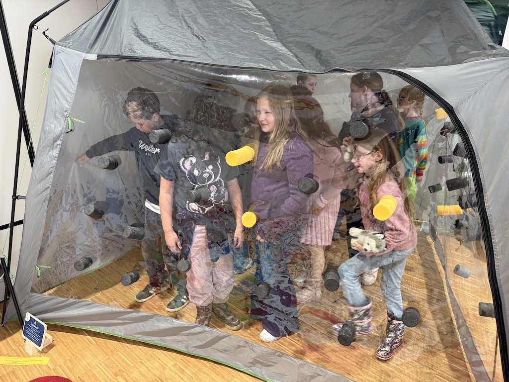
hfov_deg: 71.6
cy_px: 191
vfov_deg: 56.8
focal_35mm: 24
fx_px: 353
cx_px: 254
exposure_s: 1/50
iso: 200
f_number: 1.78
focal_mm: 6.76
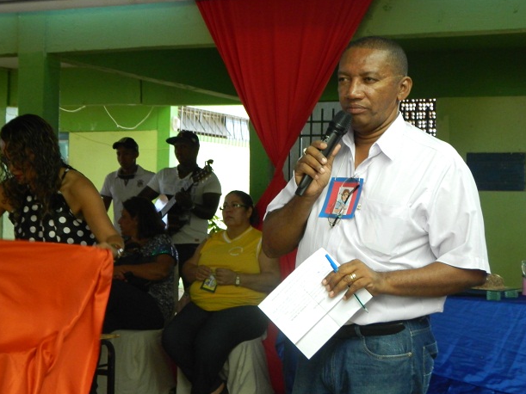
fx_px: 1079
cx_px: 263
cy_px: 196
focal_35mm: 71
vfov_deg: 20.7
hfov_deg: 27.4
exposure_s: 1/25
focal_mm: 12.6
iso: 80
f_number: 4
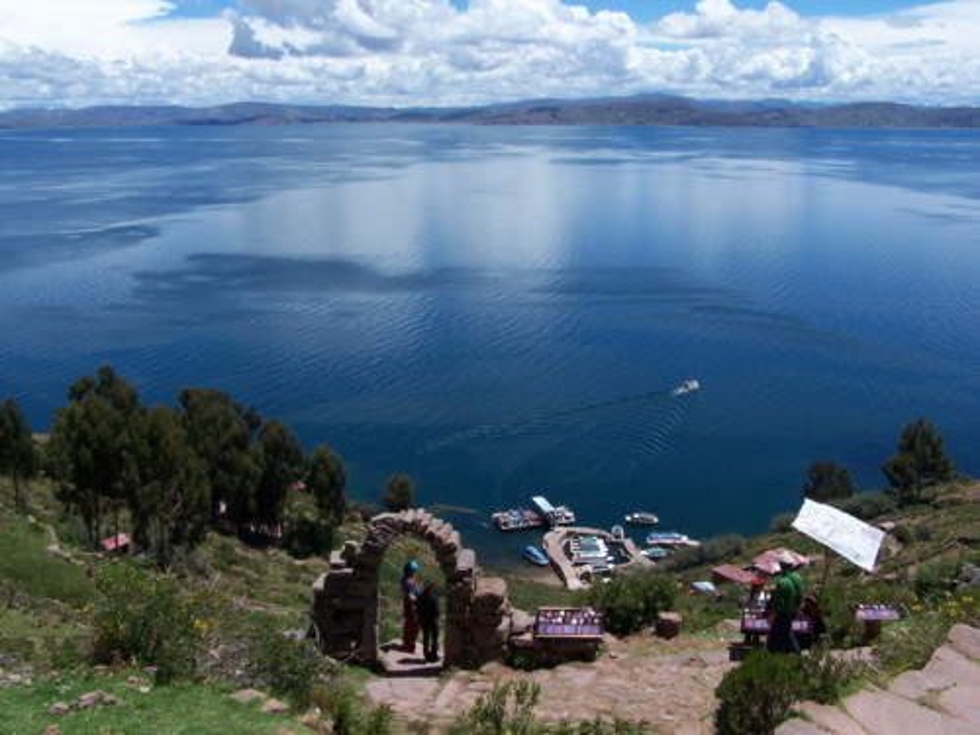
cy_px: 368
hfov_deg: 49.0
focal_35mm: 38
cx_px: 490
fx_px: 1076
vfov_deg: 37.7
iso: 80
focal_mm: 6.3
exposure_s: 1/500
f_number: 5.6
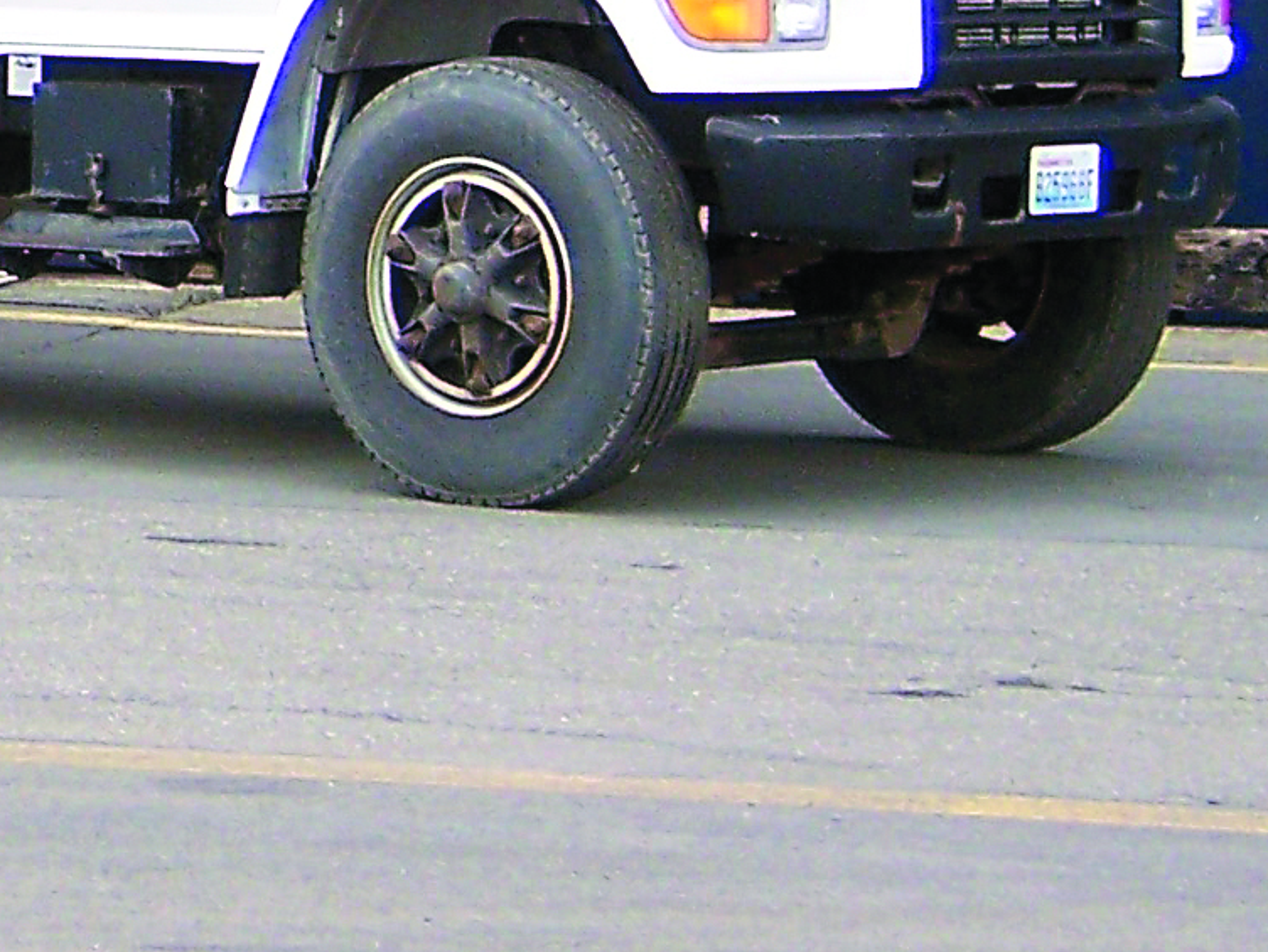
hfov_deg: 8.9
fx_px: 7734
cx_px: -1061
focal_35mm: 211
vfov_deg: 6.9
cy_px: -455
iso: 100
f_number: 3.4
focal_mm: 9.3
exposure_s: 1/80
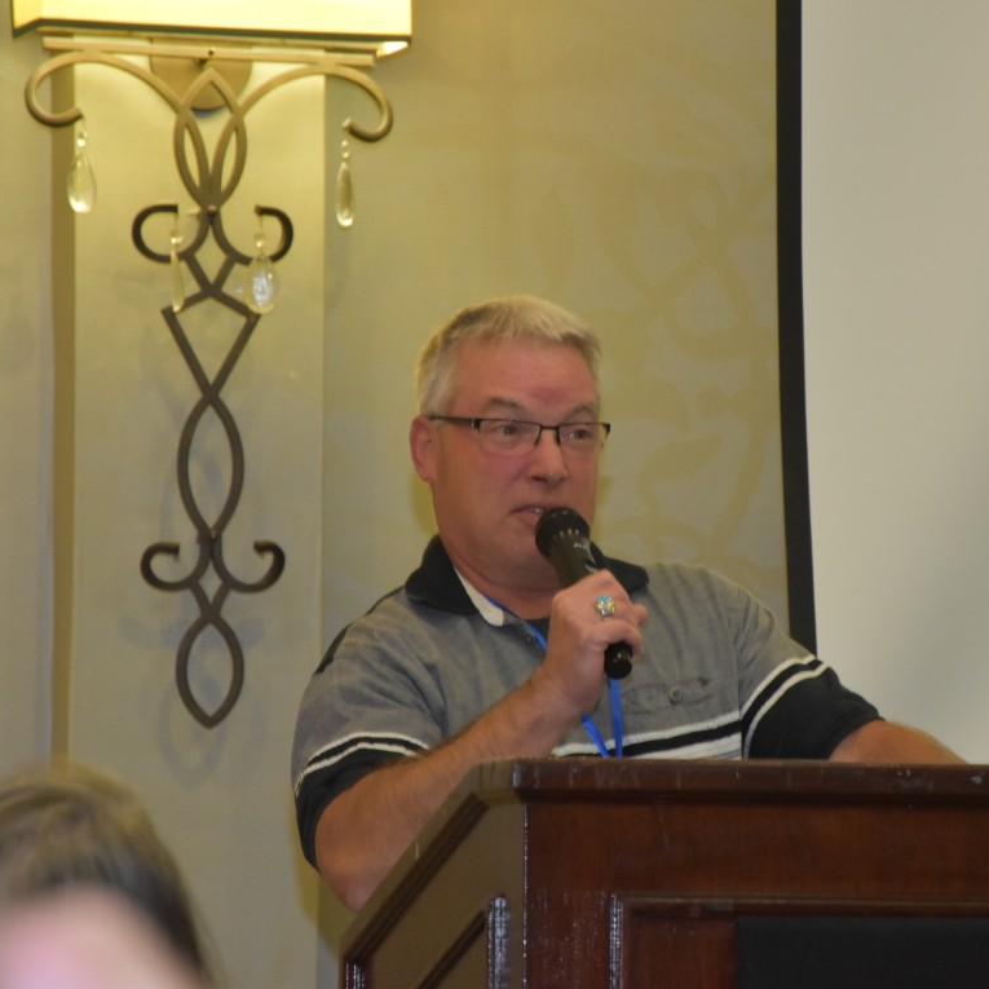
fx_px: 6518
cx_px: 593
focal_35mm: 202
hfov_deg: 8.7
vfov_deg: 8.7
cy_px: 494
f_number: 5.6
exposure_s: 1/60
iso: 1600
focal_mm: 105
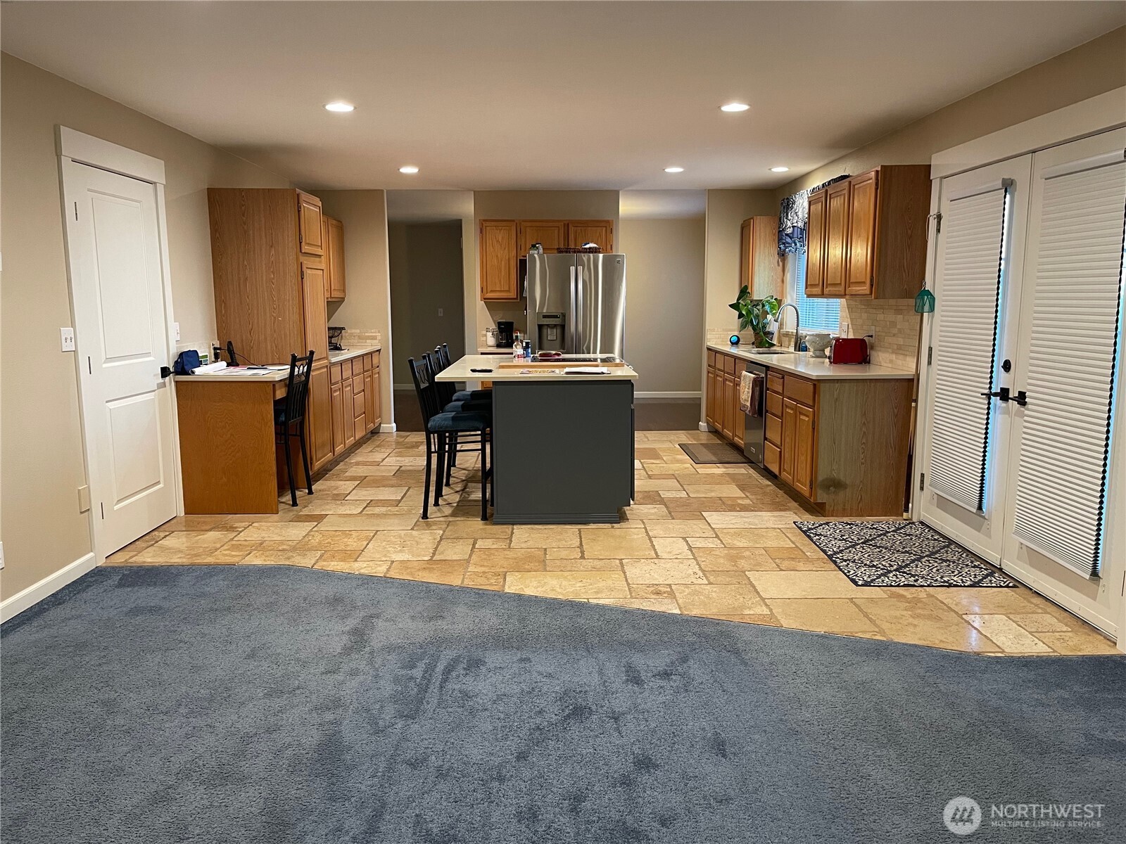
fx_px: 813
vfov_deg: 54.9
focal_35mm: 25
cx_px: 563
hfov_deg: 69.4
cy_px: 422
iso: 250
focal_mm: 5.1
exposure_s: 1/60
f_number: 1.6
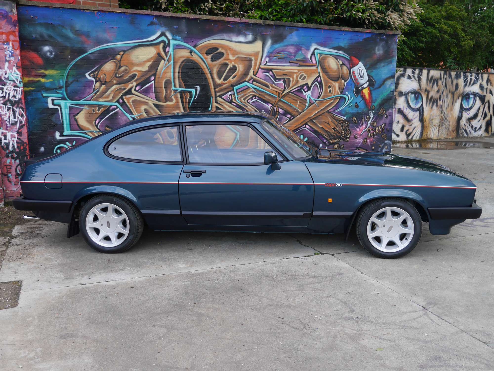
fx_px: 457
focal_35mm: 32
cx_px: 247
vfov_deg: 44.2
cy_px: 186
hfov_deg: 56.8
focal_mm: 16
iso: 160
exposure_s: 1/100
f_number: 4
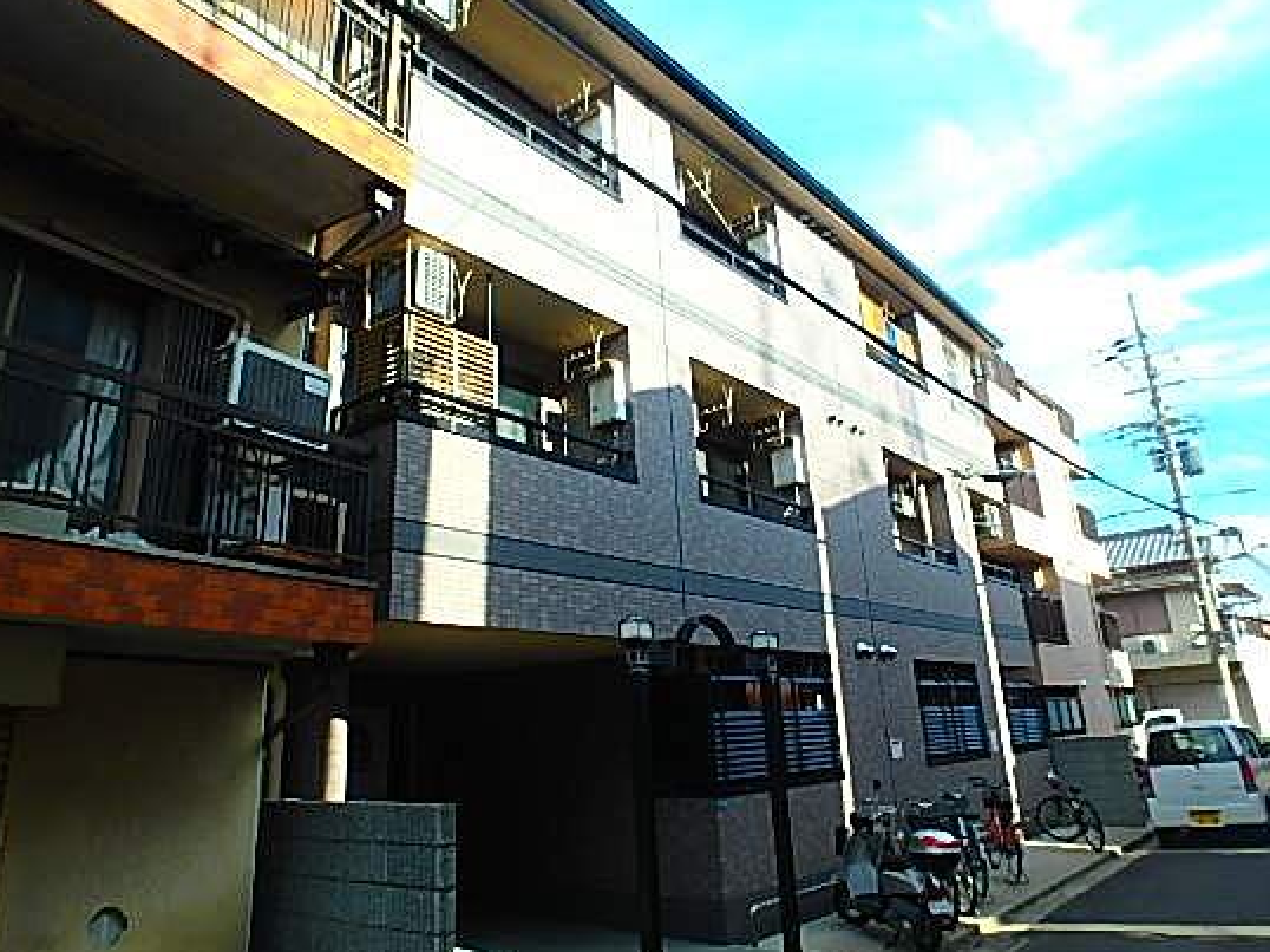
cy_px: 402
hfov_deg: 69.3
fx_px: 917
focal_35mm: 25
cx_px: 595
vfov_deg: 54.6
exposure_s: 1/400
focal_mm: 3.7
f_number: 3.5
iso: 125
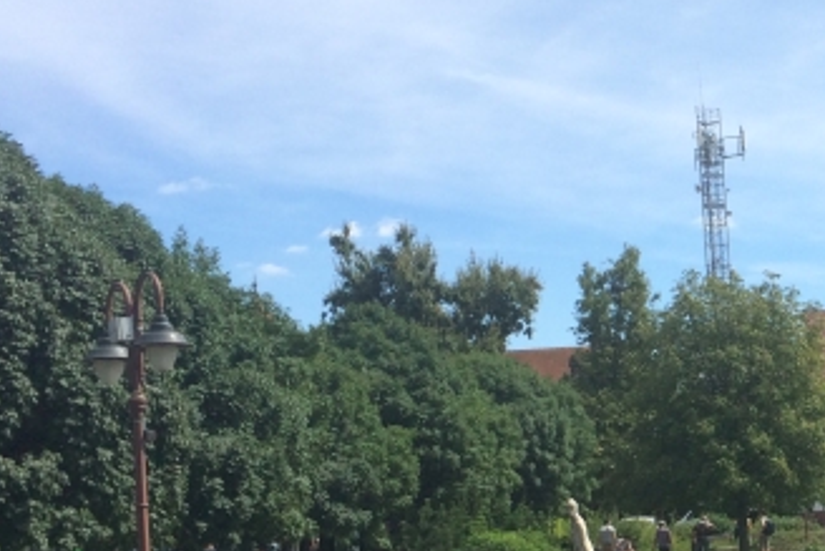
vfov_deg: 17.9
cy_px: 382
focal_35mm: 76
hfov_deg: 25.2
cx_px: 853
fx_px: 1742
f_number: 2.2
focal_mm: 4.12
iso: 32
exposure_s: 1/2160
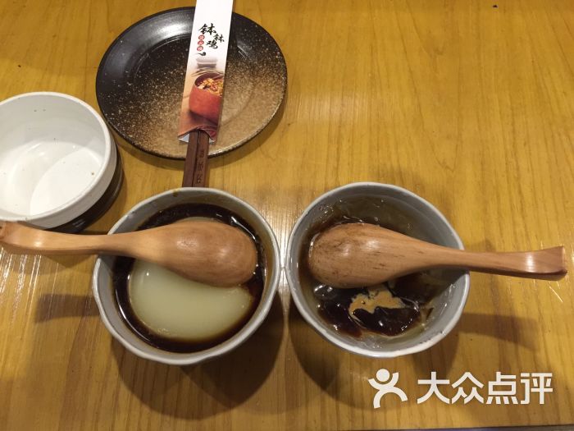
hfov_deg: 61.7
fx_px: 481
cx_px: 287
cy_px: 216
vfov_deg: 48.2
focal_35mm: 29
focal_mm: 4.15
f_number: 2.2
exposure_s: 1/8
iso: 160
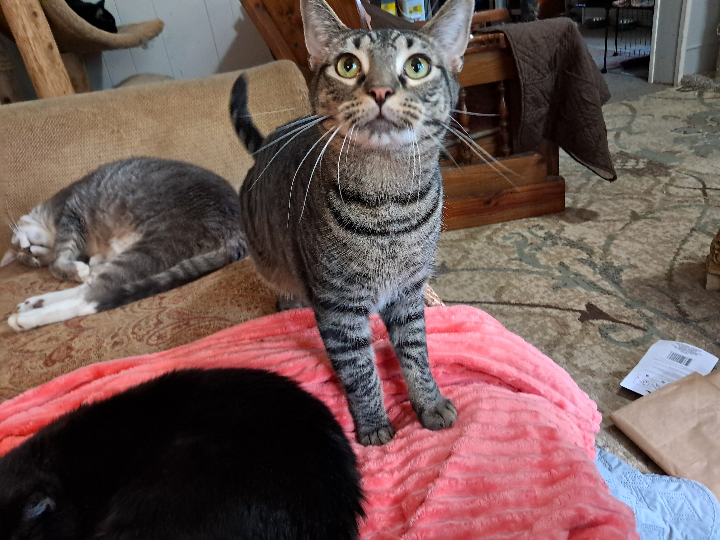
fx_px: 562
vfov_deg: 51.4
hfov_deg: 65.3
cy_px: 270
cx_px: 360
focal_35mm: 27
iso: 640
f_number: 1.8
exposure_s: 1/25
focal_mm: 4
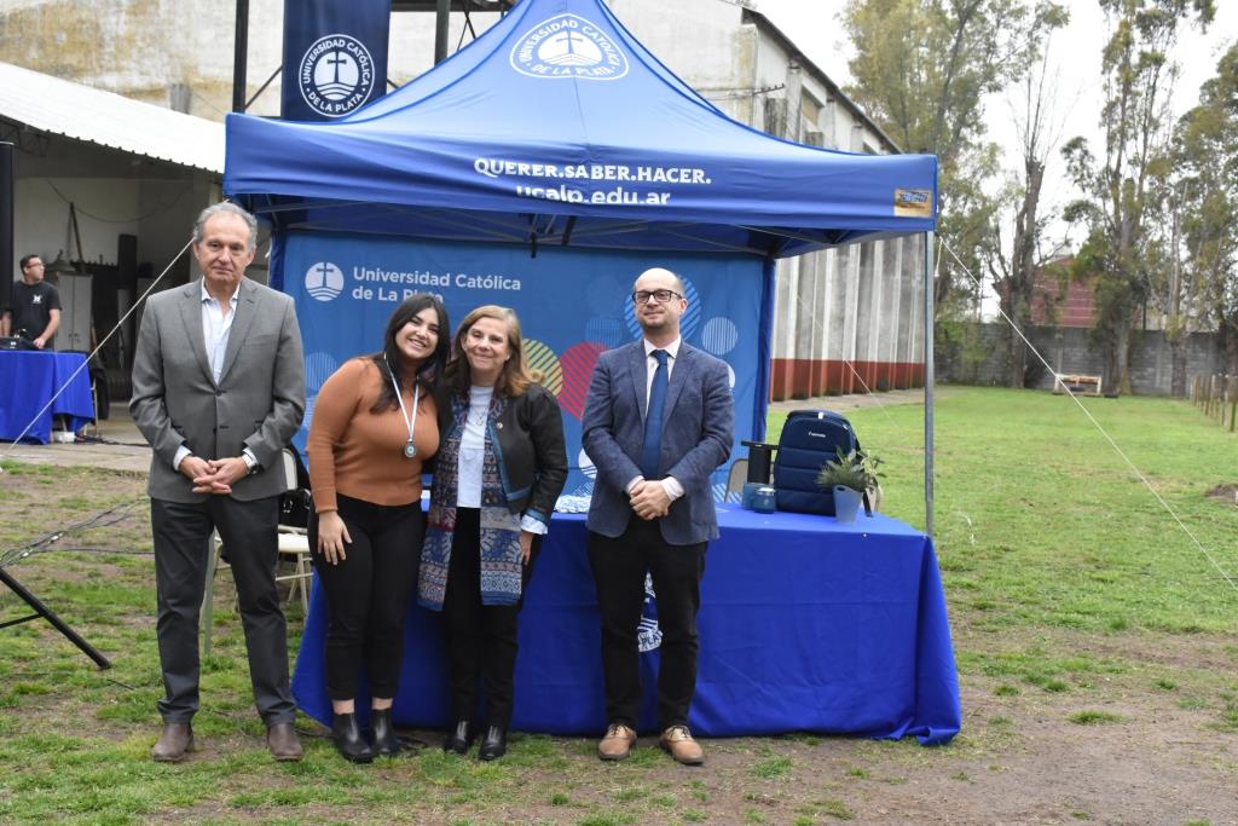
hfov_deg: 41.1
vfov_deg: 28.1
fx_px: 1651
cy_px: 413
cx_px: 619
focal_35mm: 48
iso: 2000
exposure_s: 1/320
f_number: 9
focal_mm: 32
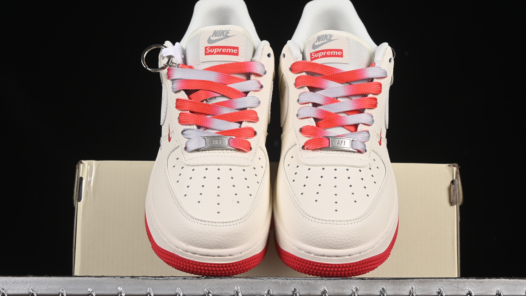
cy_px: 168
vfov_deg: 15.3
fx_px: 1102
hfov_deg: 26.9
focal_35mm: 79
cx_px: 262
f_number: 8
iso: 160
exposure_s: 1/80
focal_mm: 50
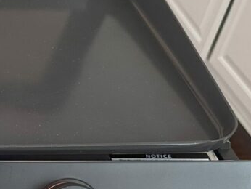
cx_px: -94
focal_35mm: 71
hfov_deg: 23.5
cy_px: 166
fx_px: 515
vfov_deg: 20.4
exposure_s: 1/60
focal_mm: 6.86
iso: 320
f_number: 1.78
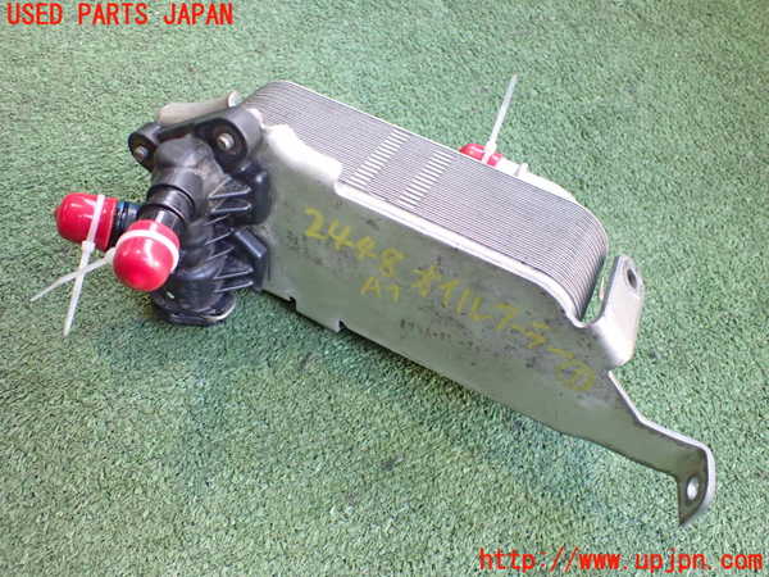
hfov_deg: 60.0
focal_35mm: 30
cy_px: 288
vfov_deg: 46.8
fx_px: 666
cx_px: 384
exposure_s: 1/125
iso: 800
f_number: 2.3
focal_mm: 5.4
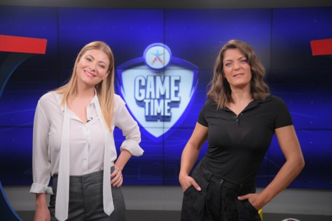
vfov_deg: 24.6
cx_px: 166
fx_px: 507
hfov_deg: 36.2
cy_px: 110
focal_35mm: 55
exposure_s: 1/320
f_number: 4
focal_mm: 55
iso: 1600
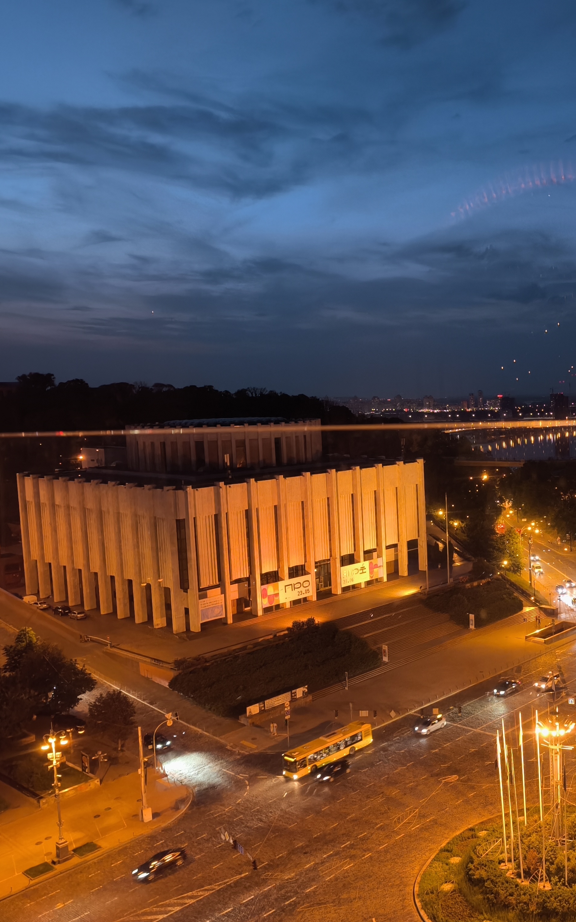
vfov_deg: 58.1
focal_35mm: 33
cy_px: 466
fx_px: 829
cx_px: 549
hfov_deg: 35.4
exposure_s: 1/25
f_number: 1.6
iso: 1250
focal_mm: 6.57
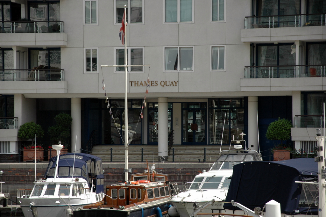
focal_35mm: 158
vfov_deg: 8.7
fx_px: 1425
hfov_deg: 13.1
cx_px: 163
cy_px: 108
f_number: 6.3
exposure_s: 1/640
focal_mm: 105
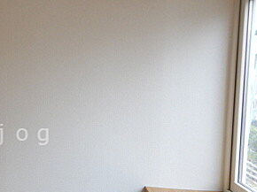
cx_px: -7
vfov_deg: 27.2
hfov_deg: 32.9
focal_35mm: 53
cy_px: 134
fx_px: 393
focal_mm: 4.3
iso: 125
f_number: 2.8
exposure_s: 1/50
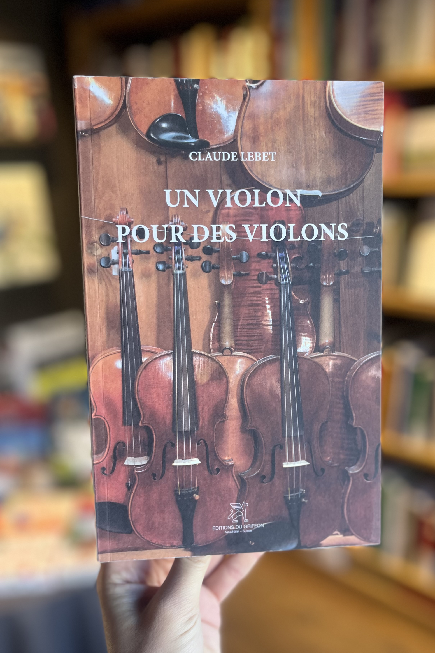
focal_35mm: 30
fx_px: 544
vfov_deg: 61.8
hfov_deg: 43.6
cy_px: 355
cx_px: 232
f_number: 1.6
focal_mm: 5.1
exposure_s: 1/121
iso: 125
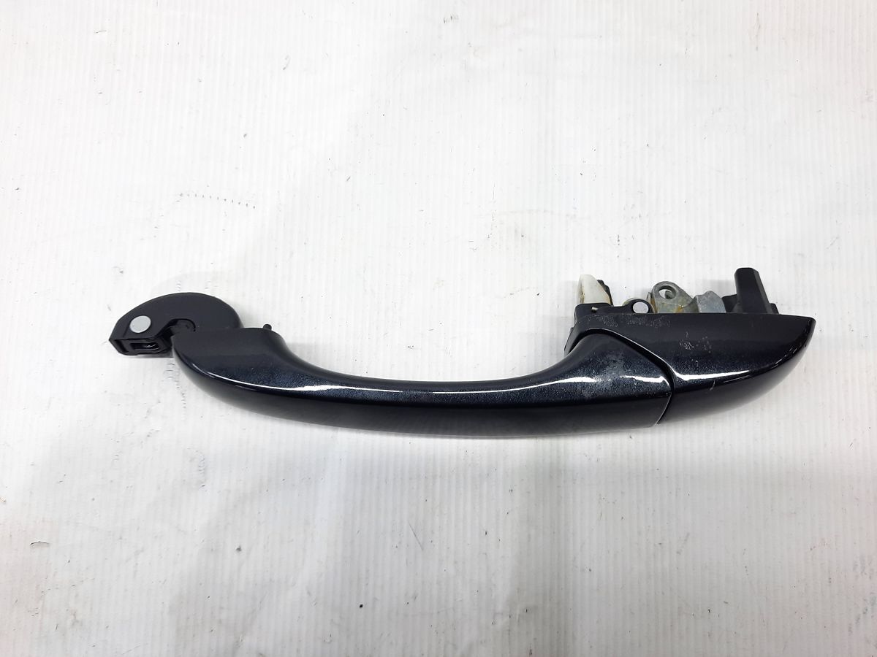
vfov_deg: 54.9
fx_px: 633
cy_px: 328
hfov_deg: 69.4
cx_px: 438
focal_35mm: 25
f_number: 2
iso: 80
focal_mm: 4.6
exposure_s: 1/50
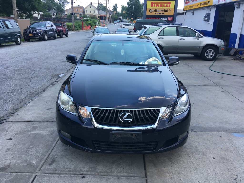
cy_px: 92
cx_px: 122
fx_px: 204
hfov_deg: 61.7
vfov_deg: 48.2
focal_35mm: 29
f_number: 2.2
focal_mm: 4.15
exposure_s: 1/481
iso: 25
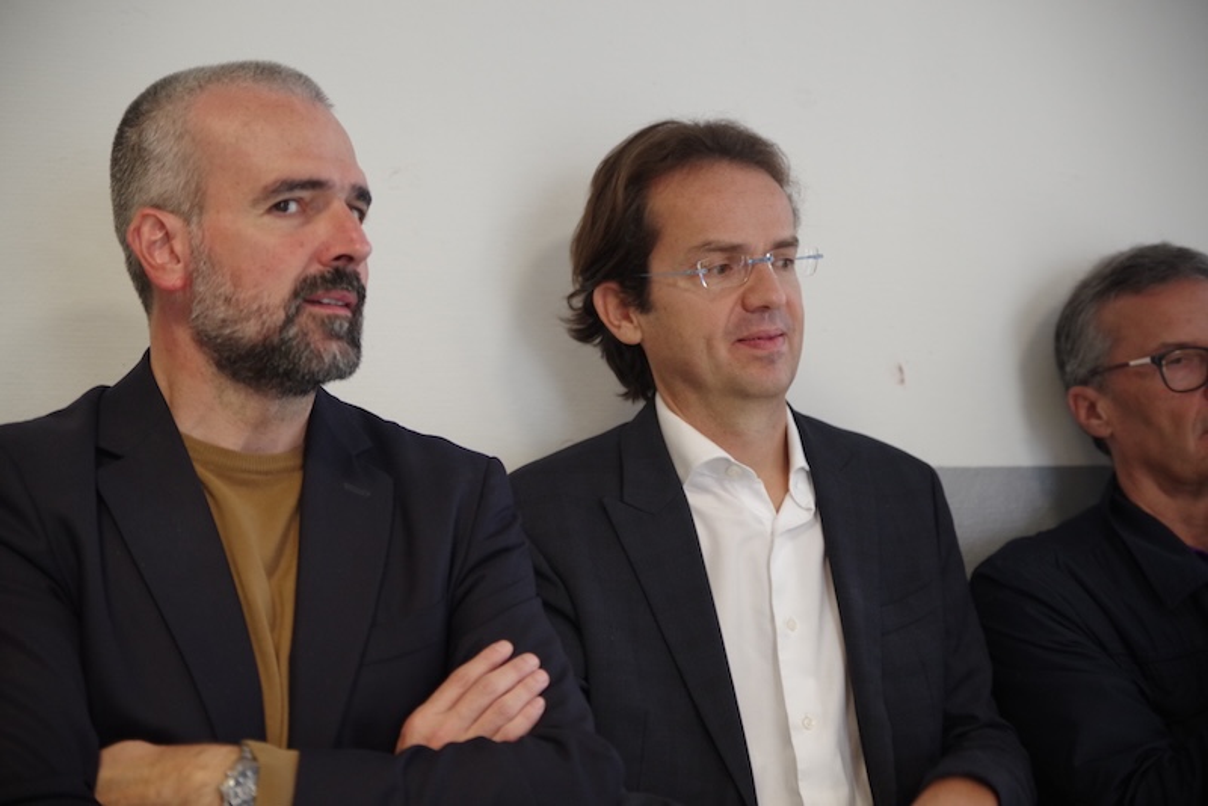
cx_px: 604
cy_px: 403
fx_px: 2350
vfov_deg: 19.5
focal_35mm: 70
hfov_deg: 28.8
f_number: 2.8
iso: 3200
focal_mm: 70
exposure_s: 1/160
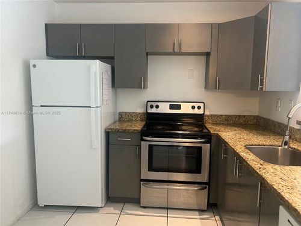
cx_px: 150
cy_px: 113
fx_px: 226
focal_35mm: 26
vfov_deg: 53.1
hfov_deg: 67.3
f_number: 1.5
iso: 160
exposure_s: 1/60
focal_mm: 5.7
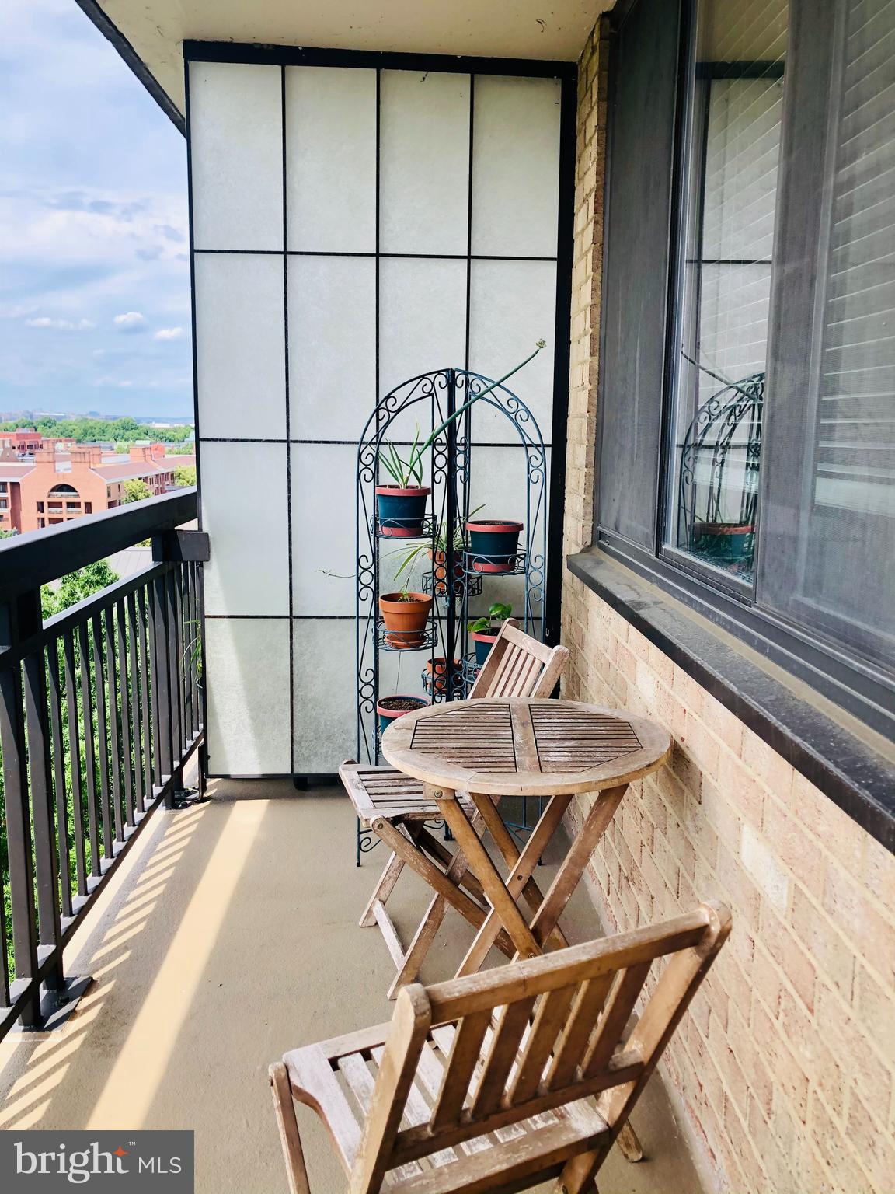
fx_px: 965
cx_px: 448
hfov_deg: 49.7
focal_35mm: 28
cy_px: 597
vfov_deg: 63.4
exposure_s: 1/540
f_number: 1.8
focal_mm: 3.99
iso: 20
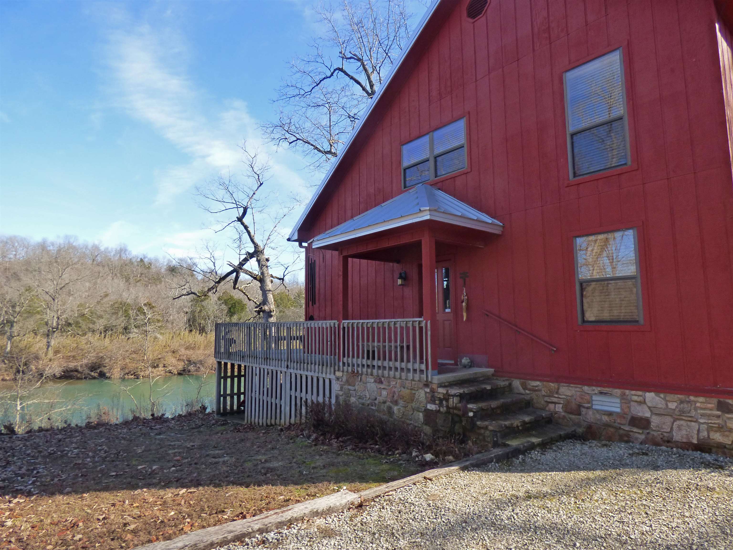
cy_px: 275
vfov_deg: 66.0
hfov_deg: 81.7
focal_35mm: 20
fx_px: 424
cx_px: 366
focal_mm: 3.58
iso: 200
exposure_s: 1/800
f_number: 2.8
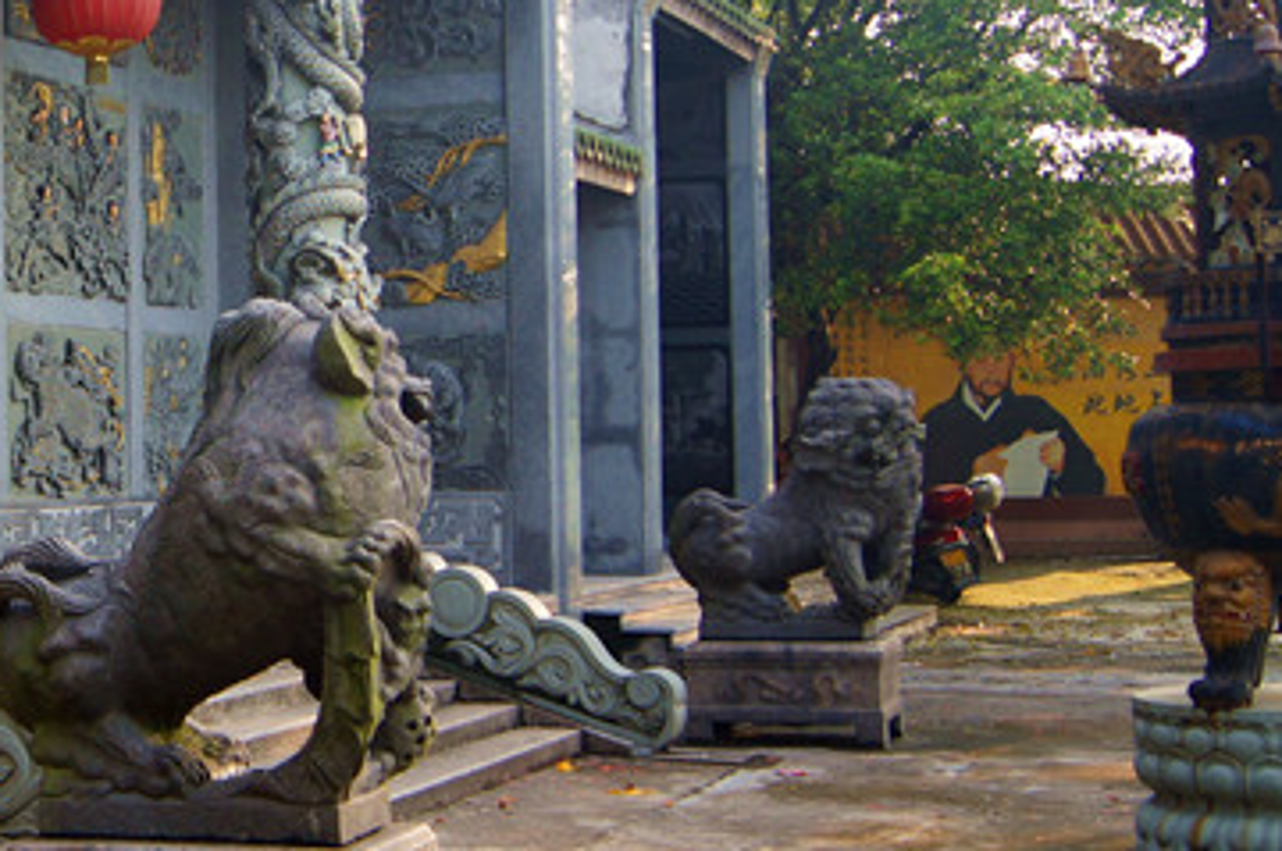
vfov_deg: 18.0
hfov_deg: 25.9
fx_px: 2667
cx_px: 46
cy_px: 178
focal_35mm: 75
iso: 100
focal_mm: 20
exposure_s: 1/160
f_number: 4.5
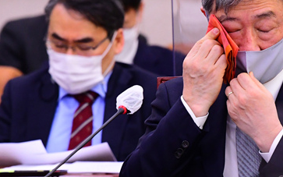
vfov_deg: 3.7
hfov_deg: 5.8
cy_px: 93
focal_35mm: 359
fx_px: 2769
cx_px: 226
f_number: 4.5
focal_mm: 200
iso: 2500
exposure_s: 1/250
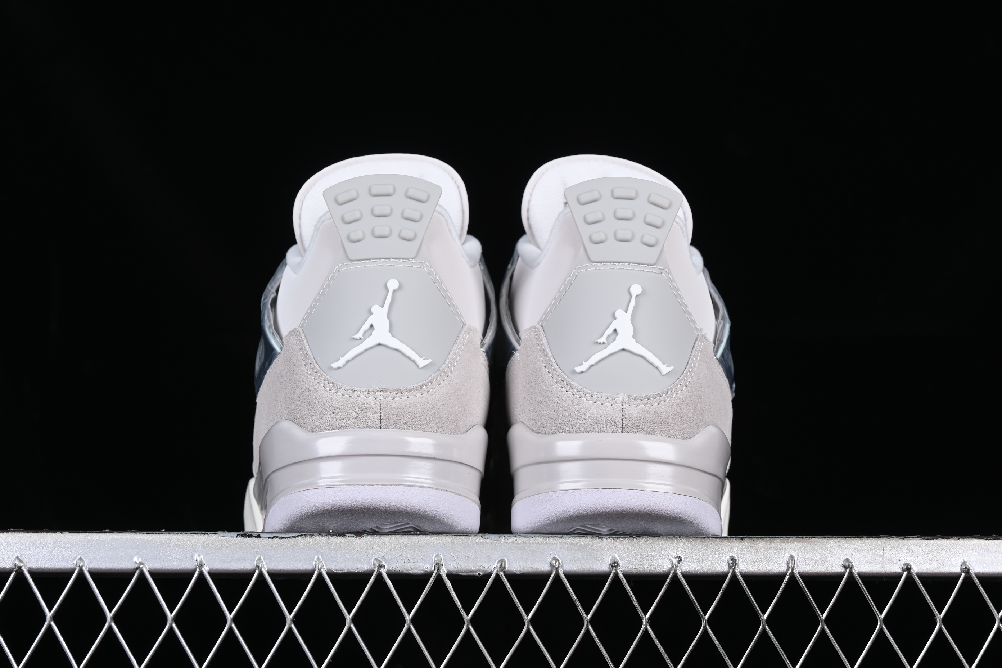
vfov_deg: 18.2
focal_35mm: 75
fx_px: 2087
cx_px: 501
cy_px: 334
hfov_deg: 27.0
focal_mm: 50
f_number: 8
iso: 160
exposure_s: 1/80
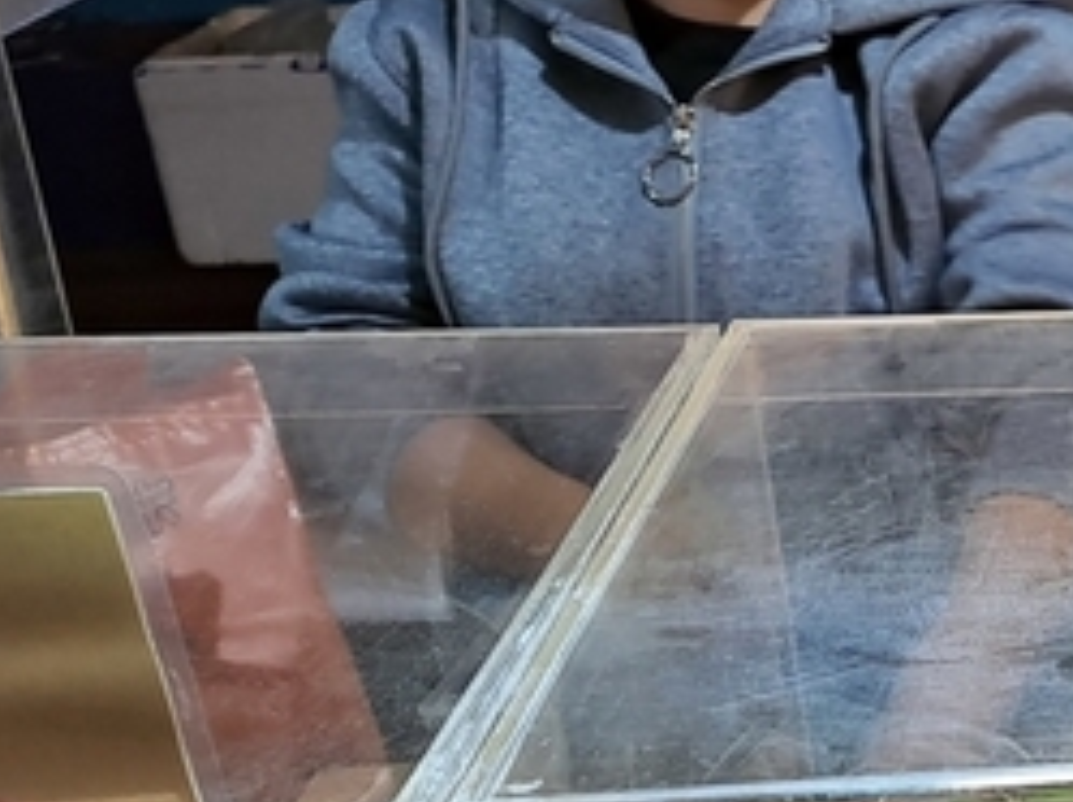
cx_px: 1625
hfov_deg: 20.4
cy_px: 688
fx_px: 2538
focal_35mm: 82
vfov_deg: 17.7
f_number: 1.8
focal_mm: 5.23
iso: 40
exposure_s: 1/120
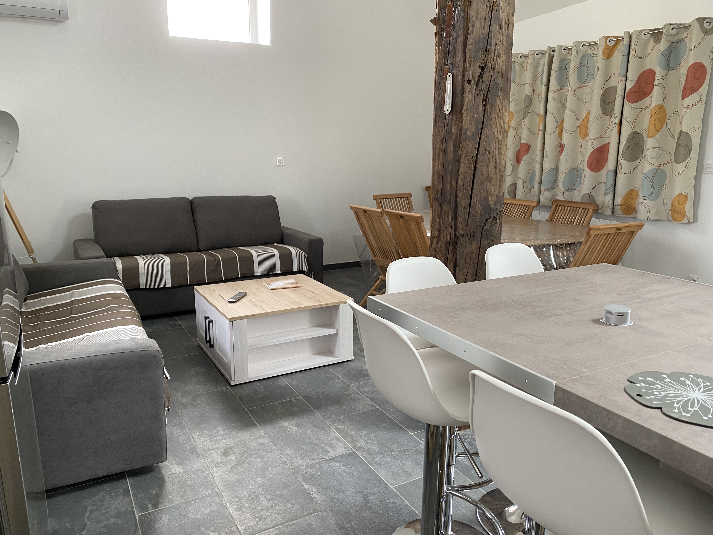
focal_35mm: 26
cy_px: 268
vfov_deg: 53.1
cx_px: 356
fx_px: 536
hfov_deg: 67.3
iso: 125
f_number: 1.8
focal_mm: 4.25
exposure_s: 1/92
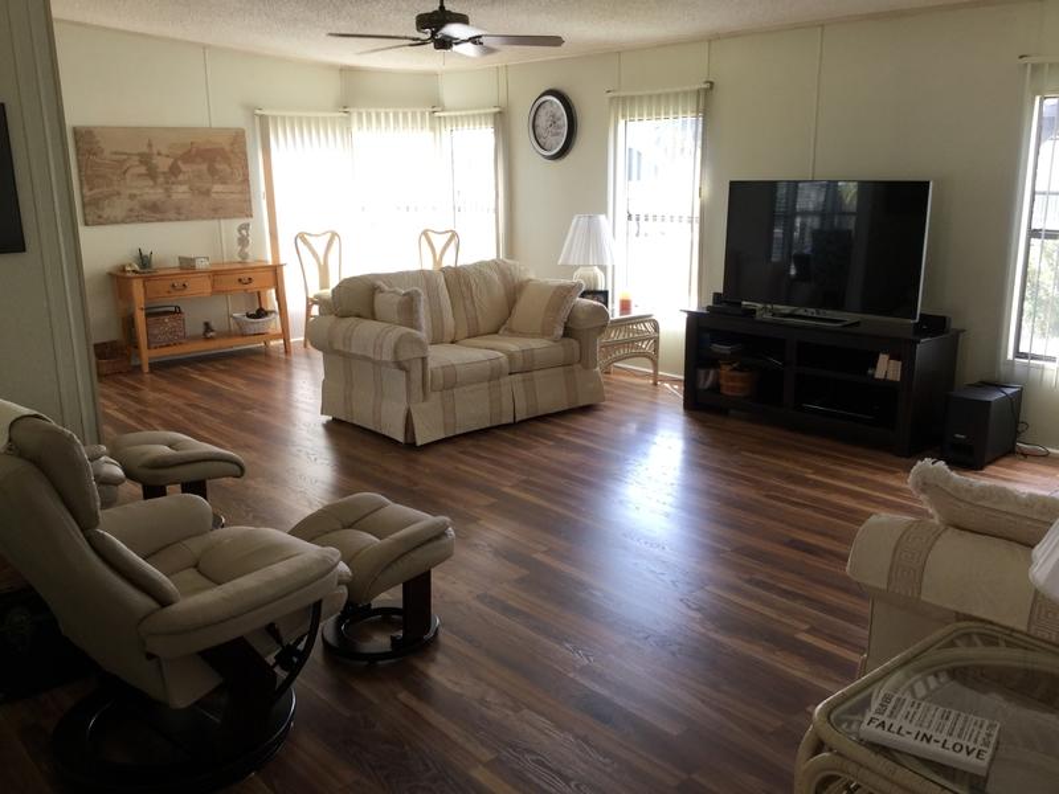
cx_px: 530
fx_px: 948
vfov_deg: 45.4
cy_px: 397
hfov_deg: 58.4
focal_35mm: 31
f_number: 2.4
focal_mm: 3.3
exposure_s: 1/60
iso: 25
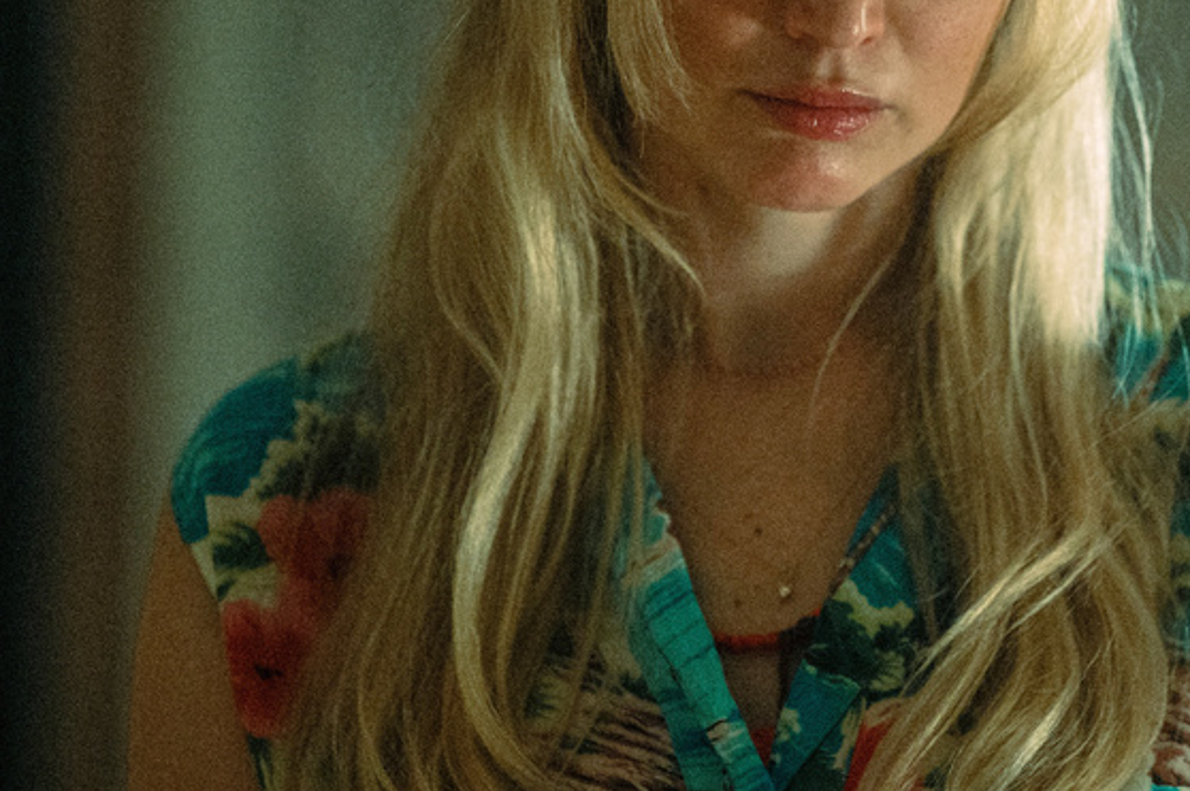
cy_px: 174
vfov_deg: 3.7
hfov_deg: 5.6
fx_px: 12120
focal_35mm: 367
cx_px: 990
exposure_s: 1/250
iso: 3200
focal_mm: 200
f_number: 2.8
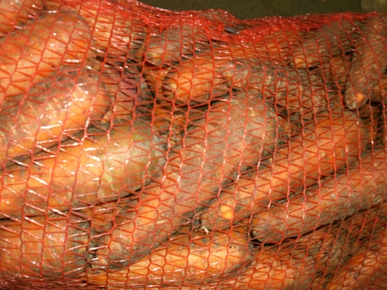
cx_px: 177
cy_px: 153
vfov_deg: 35.1
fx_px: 458
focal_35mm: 41
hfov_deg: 45.7
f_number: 2.8
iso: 80
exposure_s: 1/45
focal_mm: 6
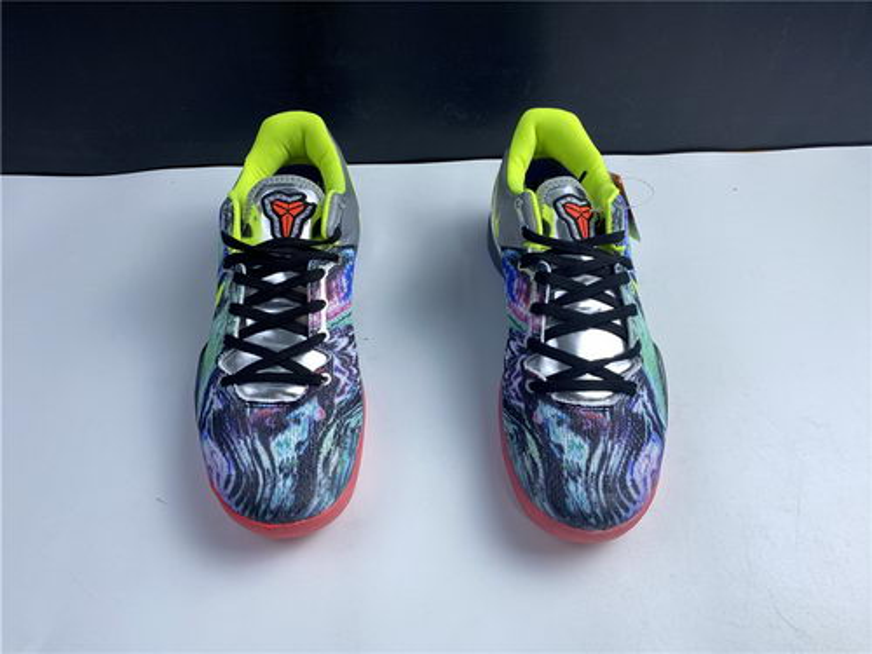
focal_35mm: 26
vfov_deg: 53.1
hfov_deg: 67.3
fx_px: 655
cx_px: 436
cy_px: 327
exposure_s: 1/100
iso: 32
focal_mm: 4.25
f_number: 1.8
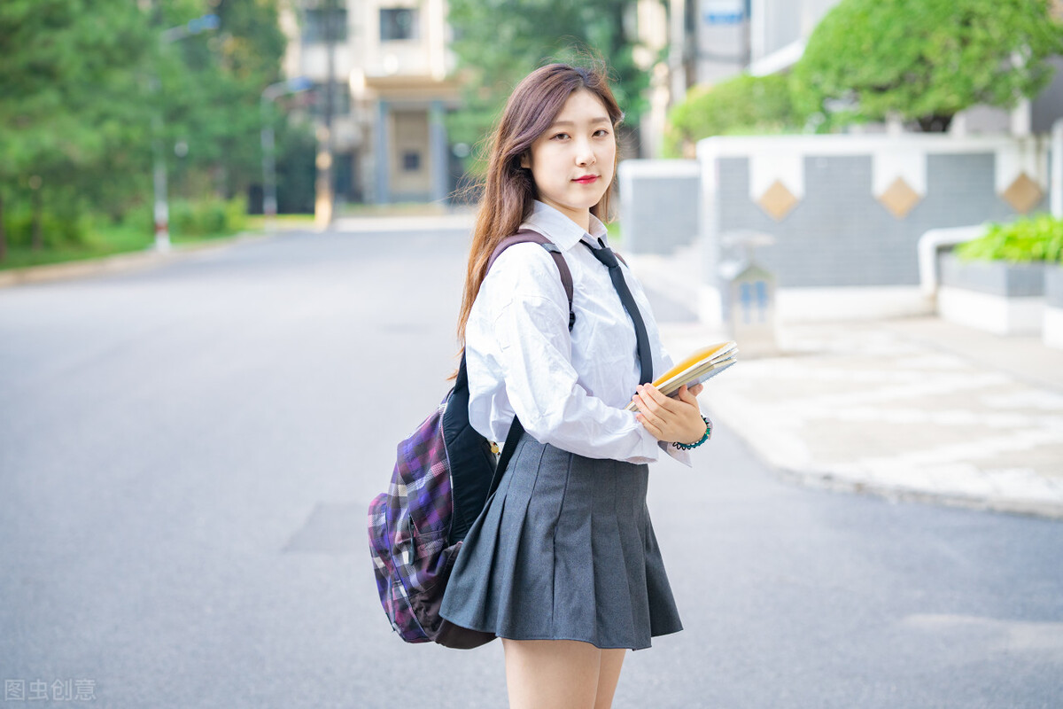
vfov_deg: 16.1
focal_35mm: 85
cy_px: 354
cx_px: 532
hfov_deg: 23.9
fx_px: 2510
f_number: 2.8
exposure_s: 1/320
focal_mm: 85
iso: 800
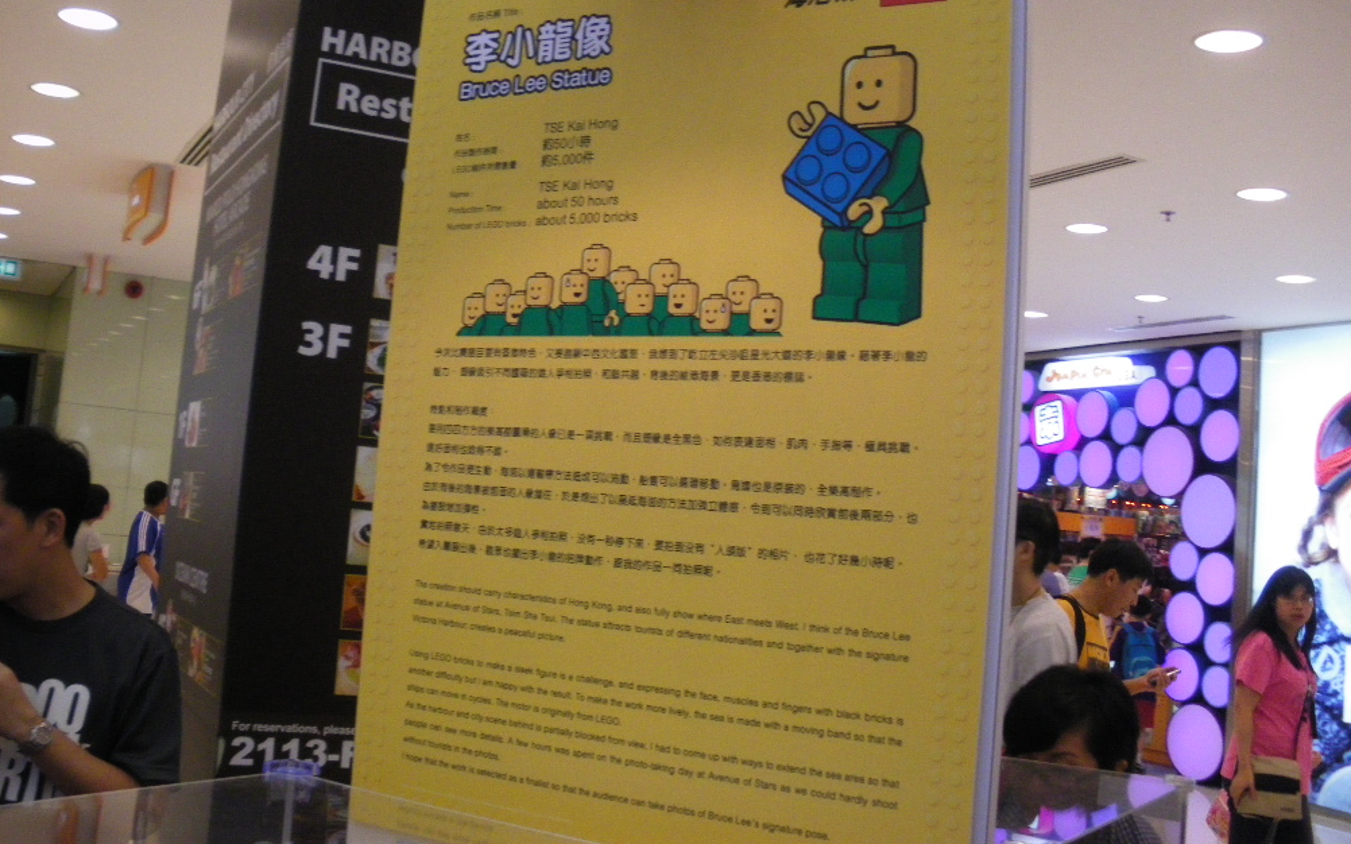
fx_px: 1436
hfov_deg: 50.4
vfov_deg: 32.6
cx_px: 678
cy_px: 329
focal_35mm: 39
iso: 400
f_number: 3.5
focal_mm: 6.3
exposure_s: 1/80
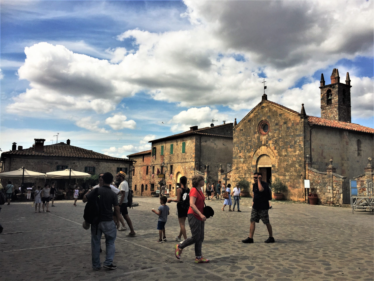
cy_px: 140
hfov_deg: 61.7
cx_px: 187
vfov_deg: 48.2
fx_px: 313
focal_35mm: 29
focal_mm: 4.15
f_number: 2.2
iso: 32
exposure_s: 1/2639
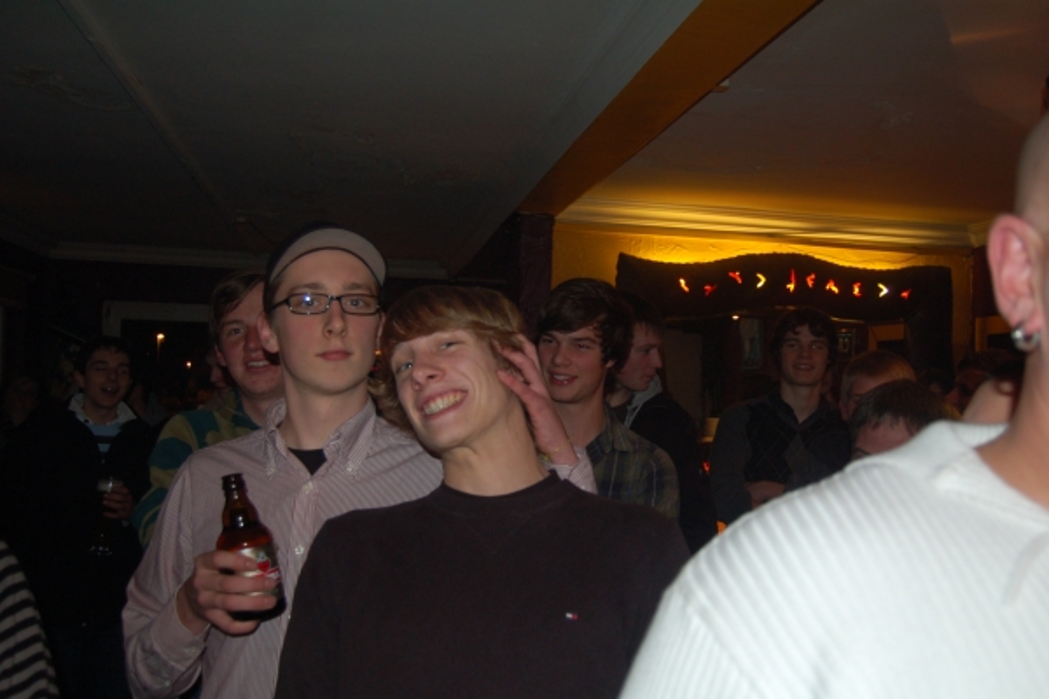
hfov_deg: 57.2
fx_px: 962
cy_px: 350
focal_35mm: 33
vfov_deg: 40.0
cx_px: 524
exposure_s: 1/60
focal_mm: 22
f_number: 3.8
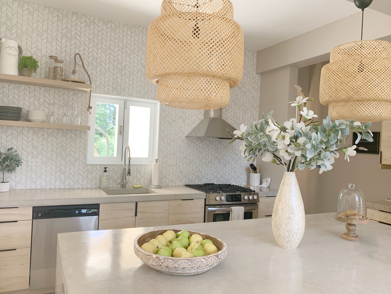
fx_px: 305
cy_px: 146
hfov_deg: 65.3
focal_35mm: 27
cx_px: 189
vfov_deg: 51.4
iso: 64
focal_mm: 4.25
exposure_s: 1/121
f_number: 1.8
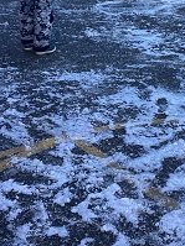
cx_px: 125
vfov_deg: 24.0
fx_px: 556
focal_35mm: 78
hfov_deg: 18.8
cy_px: 1
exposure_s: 1/326
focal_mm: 3.3
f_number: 2.4
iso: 25
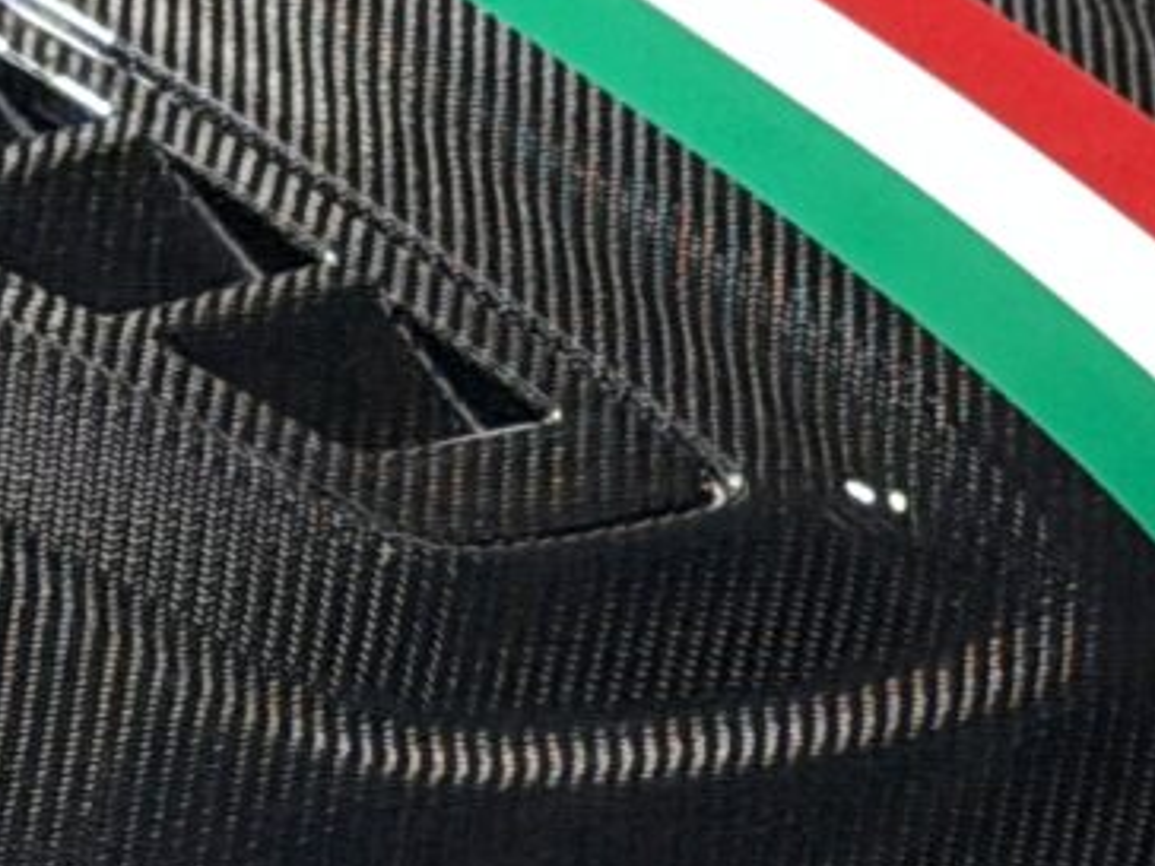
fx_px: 11278
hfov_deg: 5.8
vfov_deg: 4.4
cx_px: -314
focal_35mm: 338
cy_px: 1545
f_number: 1.78
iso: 160
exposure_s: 1/50
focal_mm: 6.76
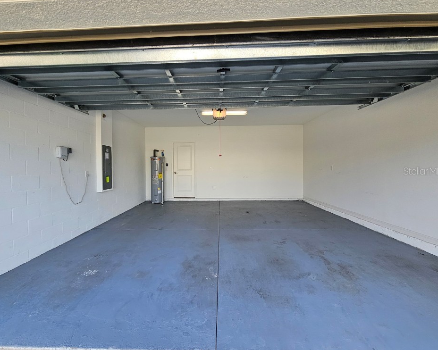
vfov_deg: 87.9
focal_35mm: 14
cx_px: 206
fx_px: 181
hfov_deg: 100.6
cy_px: 171
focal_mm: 2.2
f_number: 2.2
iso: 100
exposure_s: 1/359
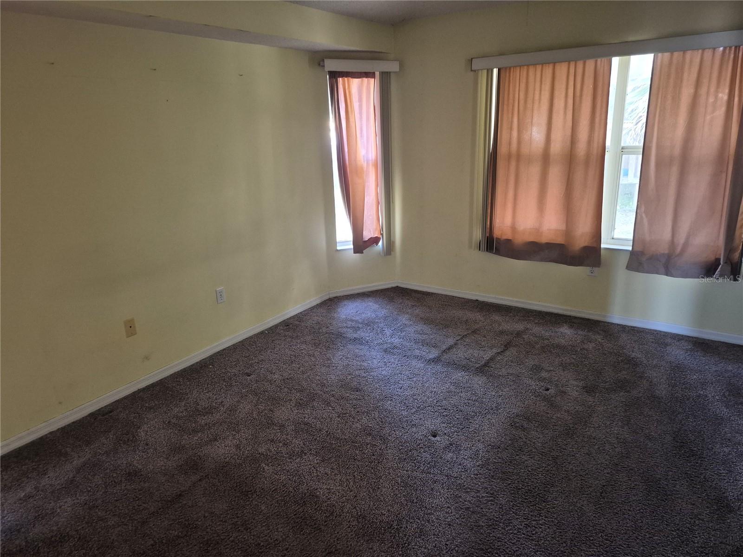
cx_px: 372
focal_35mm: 23
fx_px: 494
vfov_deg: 58.9
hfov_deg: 73.9
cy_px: 278
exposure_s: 1/60
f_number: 1.8
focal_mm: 5.4
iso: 1000
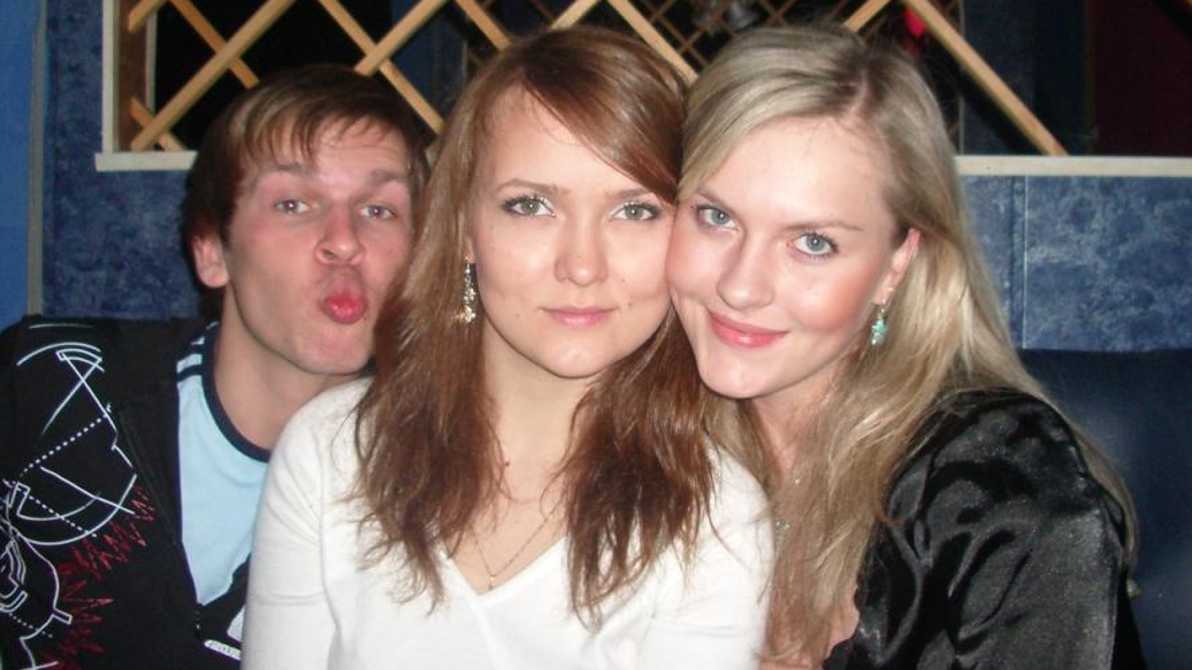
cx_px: 634
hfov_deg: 46.4
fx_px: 1391
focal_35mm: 44
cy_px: 188
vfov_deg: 26.8
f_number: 2.6
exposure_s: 1/60
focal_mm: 5.8
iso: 200
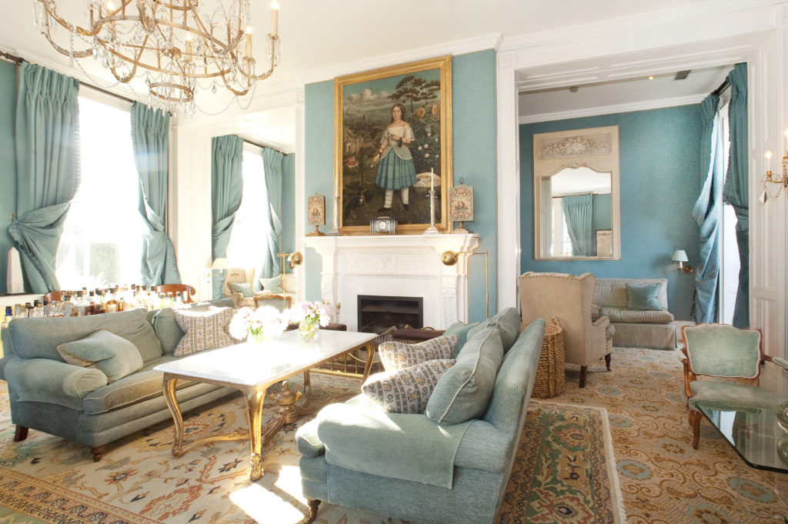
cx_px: 394
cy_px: 262
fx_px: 306
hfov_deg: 104.3
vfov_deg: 81.1
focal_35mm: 14
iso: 1600
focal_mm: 14
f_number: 11
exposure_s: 1/40
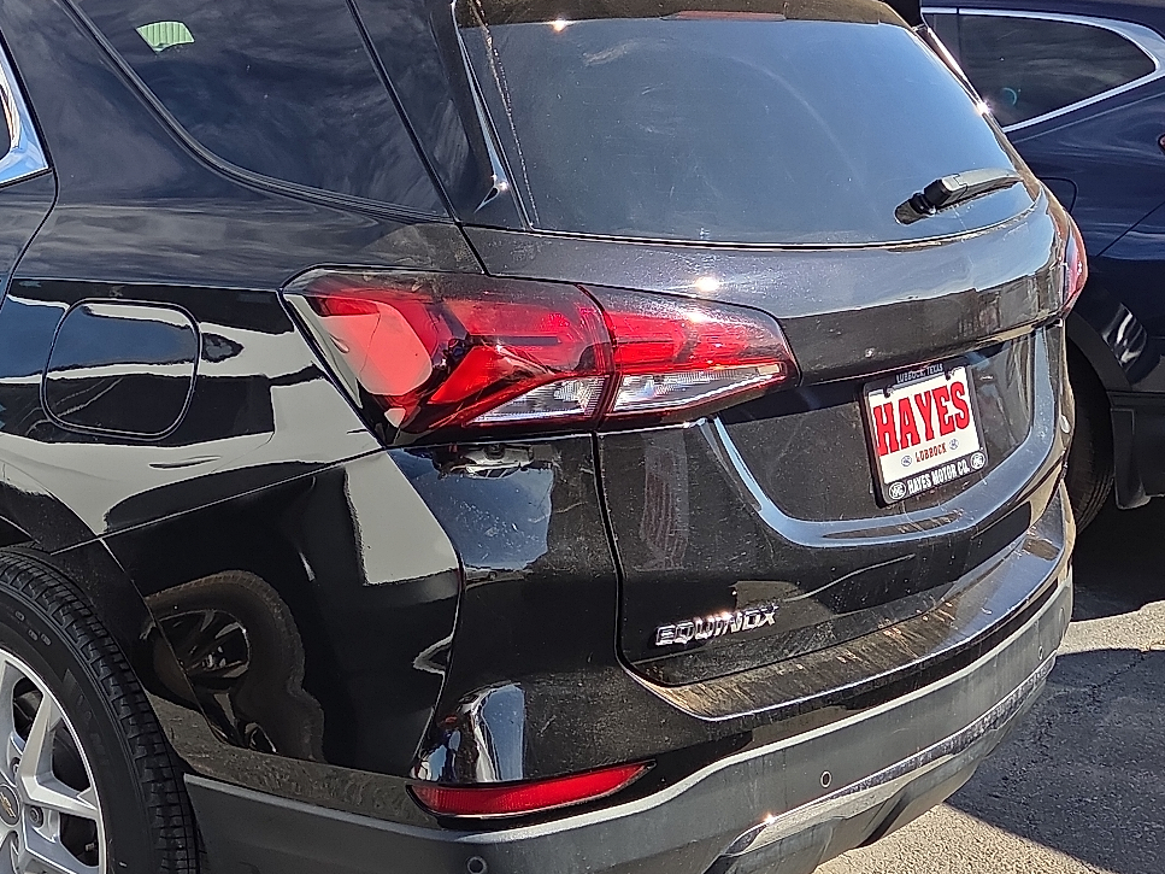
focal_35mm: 48
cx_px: 229
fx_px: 1615
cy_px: 442
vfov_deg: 30.3
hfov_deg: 38.2
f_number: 1.8
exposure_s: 1/1429
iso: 25
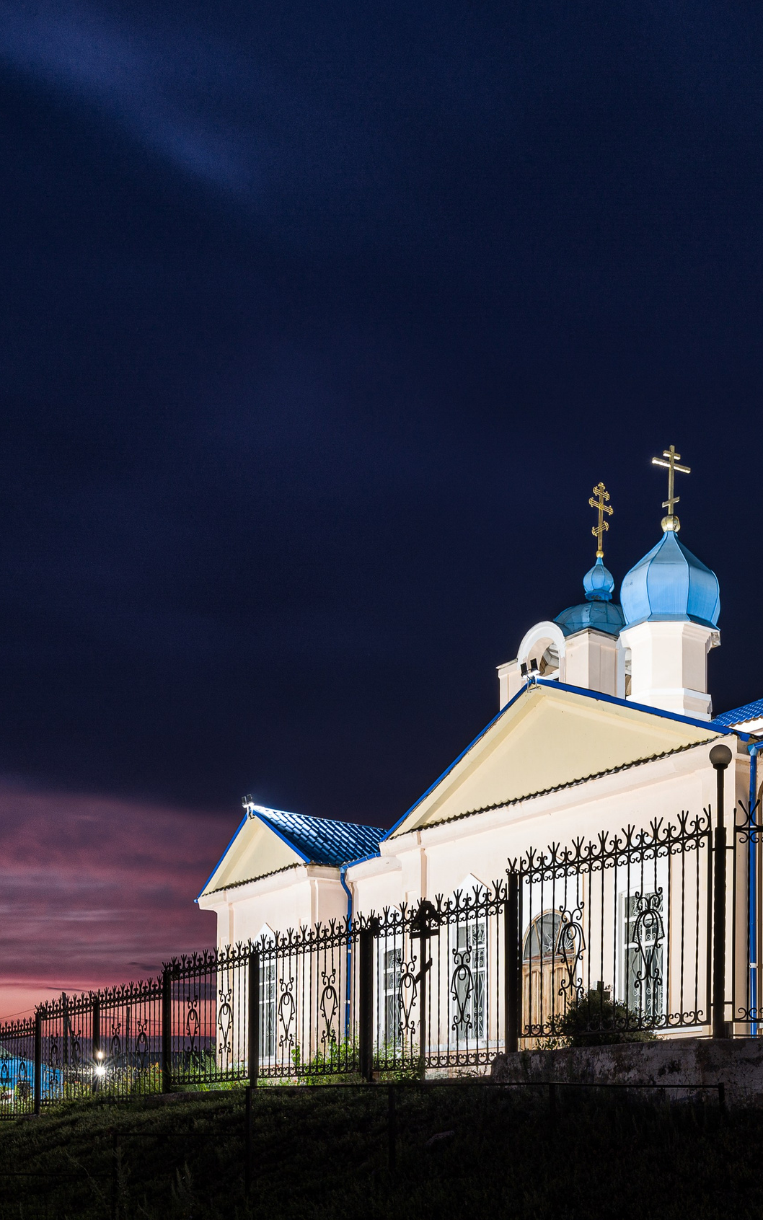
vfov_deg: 52.7
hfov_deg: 31.7
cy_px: 614
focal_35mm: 37
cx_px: 769
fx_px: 1231
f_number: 11
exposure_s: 15
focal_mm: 24
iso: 100
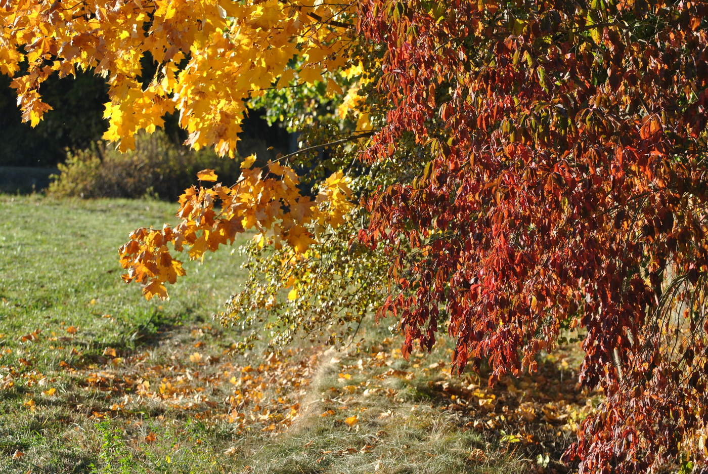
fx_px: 2806
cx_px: 354
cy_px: 237
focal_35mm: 142
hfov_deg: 14.4
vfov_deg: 9.7
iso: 200
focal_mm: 95
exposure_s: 1/400
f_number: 5
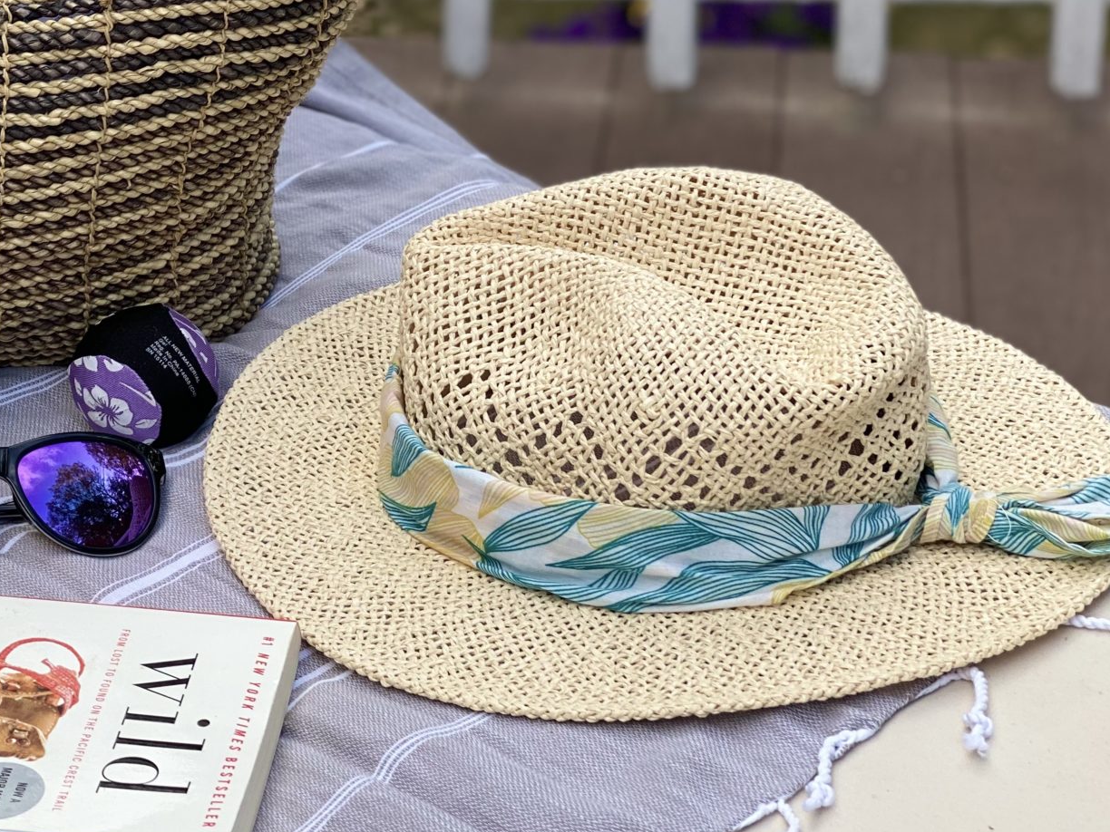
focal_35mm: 87
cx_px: 226
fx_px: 2790
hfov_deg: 22.2
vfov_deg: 16.9
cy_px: 231
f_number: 2
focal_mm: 6
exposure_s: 1/122
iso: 25
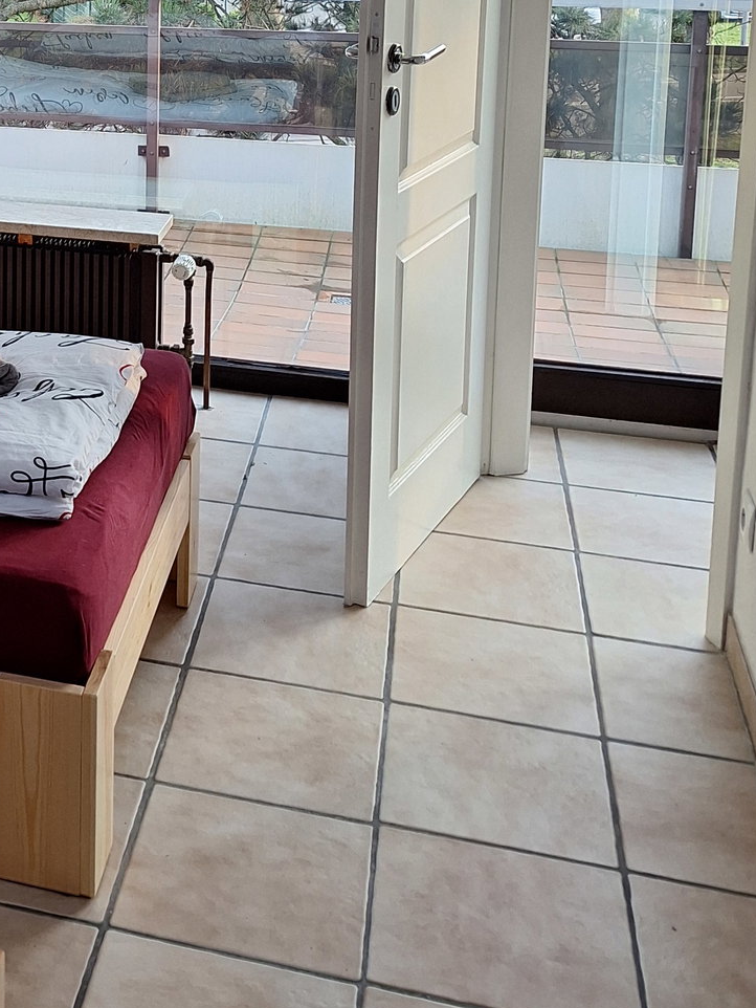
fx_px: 1484
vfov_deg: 35.0
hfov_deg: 26.6
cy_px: 70
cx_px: -43
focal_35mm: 51
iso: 64
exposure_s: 1/40
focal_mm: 5.54
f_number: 1.8
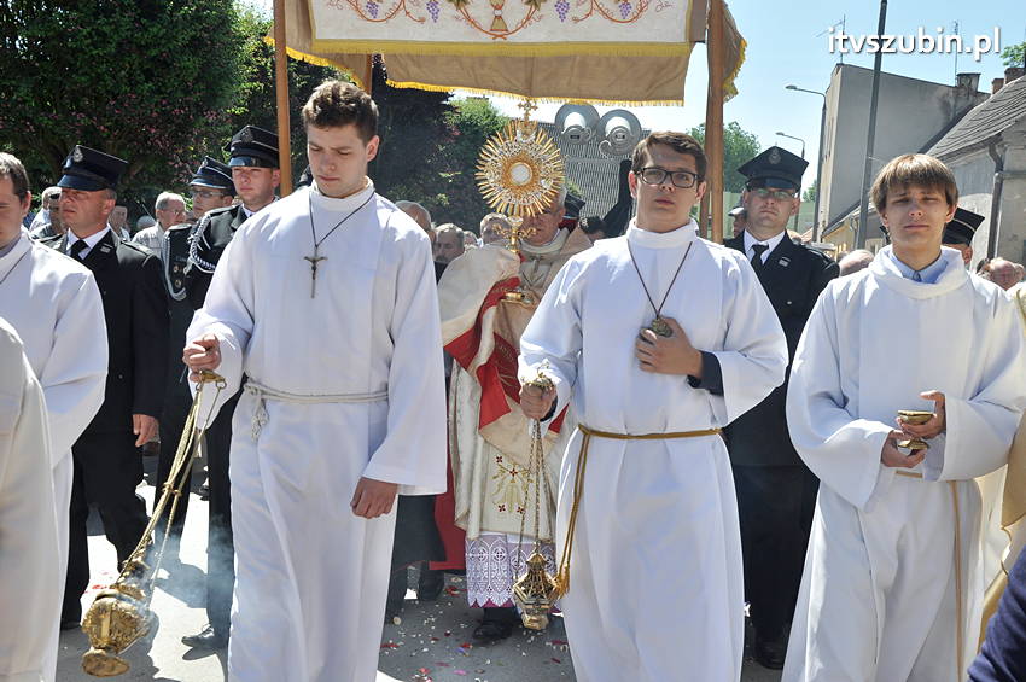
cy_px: 341
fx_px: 1281
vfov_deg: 29.8
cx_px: 513
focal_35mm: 45
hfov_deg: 43.6
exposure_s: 1/500
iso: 400
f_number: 11
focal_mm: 30
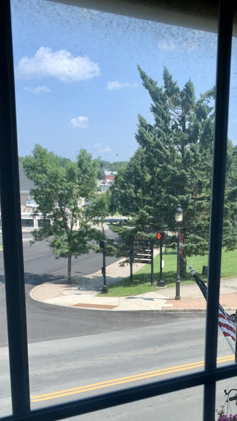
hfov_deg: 28.2
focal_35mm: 42
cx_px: 160
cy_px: 286
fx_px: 469
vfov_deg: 47.4
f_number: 1.8
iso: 25
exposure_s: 1/972
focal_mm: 4.25
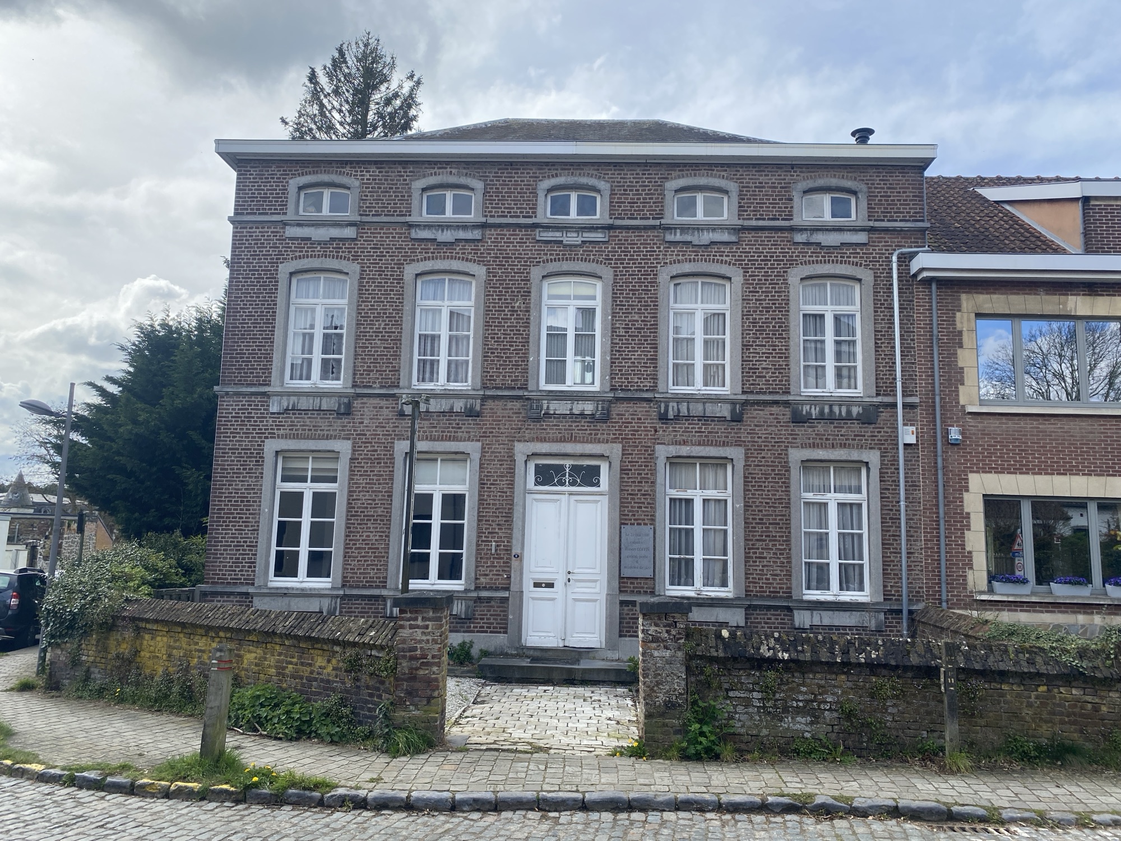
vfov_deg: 53.1
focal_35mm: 26
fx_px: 842
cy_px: 420
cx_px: 560
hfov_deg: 67.3
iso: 32
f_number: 1.8
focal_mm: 4.25
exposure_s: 1/1447
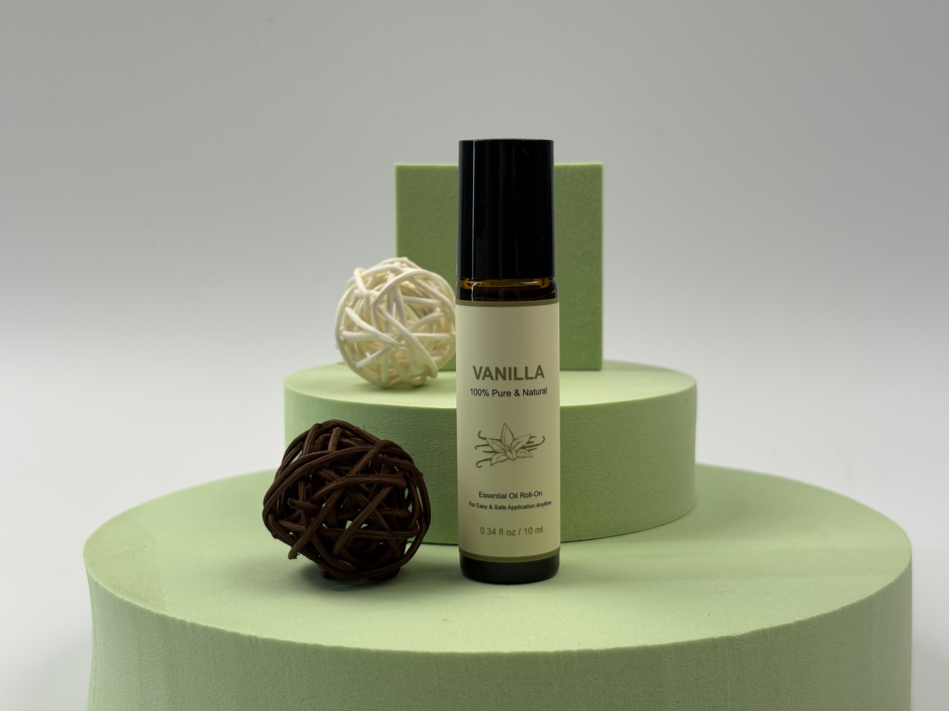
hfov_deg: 36.8
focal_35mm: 52
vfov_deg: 28.0
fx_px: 1426
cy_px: 356
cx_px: 474
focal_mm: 5.96
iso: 50
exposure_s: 1/325
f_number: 1.6
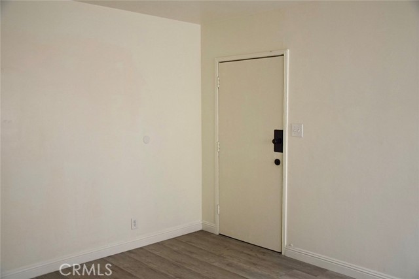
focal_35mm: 36
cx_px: 210
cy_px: 140
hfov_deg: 53.1
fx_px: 419
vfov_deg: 36.9
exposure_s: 1/100
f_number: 3.8
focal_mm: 24
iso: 200
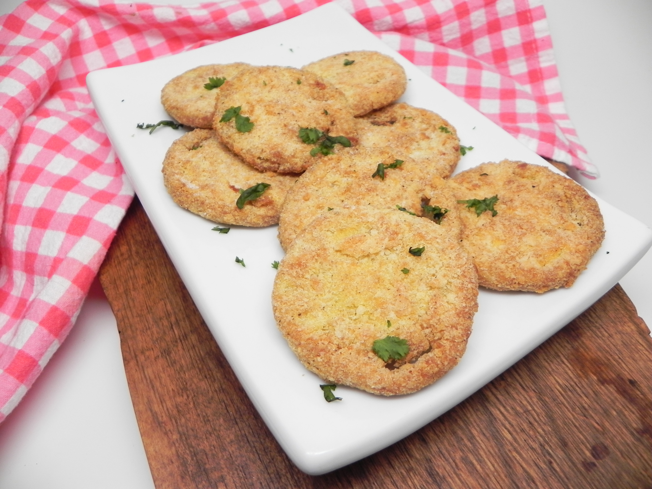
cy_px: 244
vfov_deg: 53.1
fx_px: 490
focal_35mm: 26
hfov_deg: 67.3
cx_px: 326
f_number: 2.8
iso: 160
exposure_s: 1/55
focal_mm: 4.6
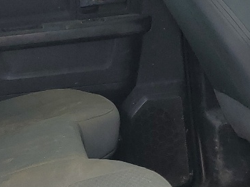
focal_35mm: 113
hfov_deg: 17.3
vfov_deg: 13.1
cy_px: 146
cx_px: 50
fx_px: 816
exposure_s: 1/909
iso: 50
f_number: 1.5
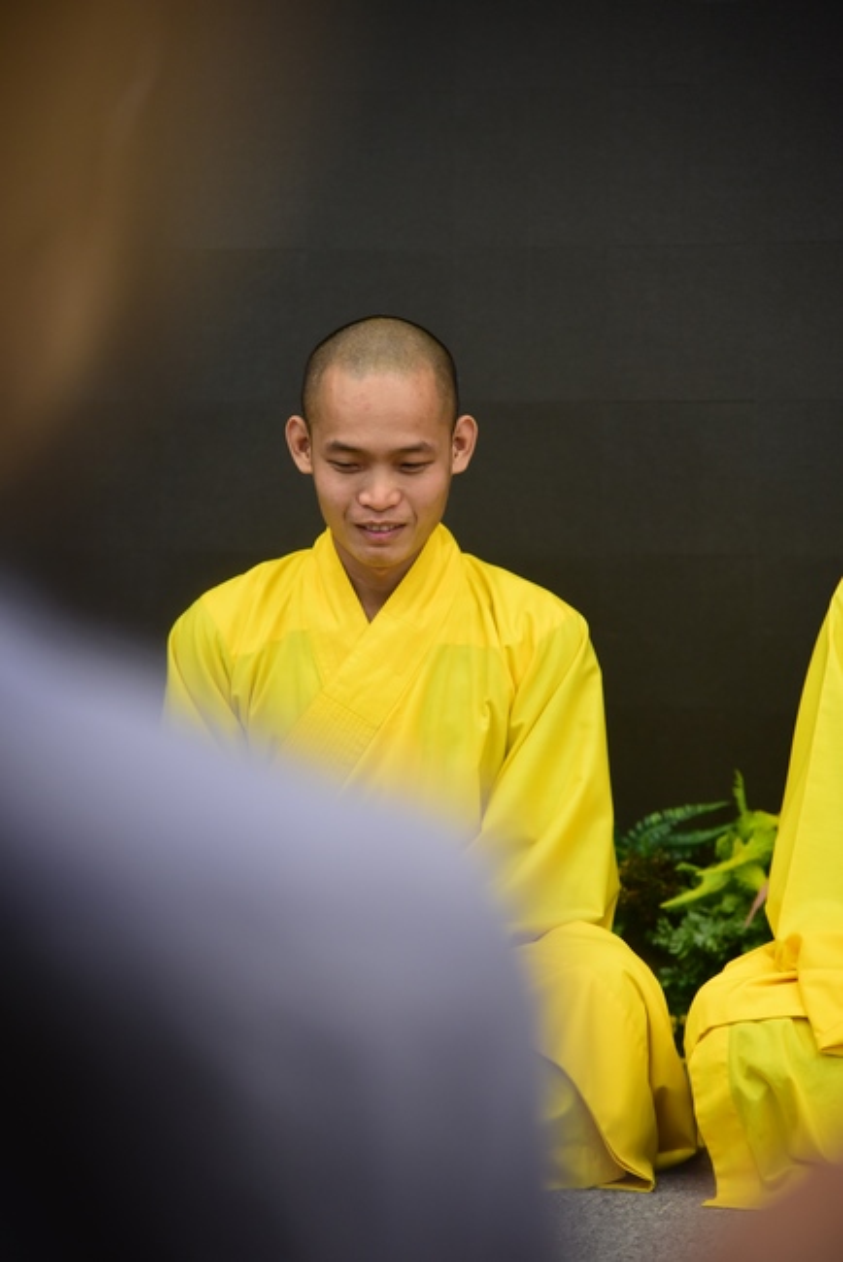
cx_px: 422
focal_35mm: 120
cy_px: 631
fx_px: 4210
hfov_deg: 11.4
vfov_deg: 17.1
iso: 1600
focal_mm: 120
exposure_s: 1/40
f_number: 4
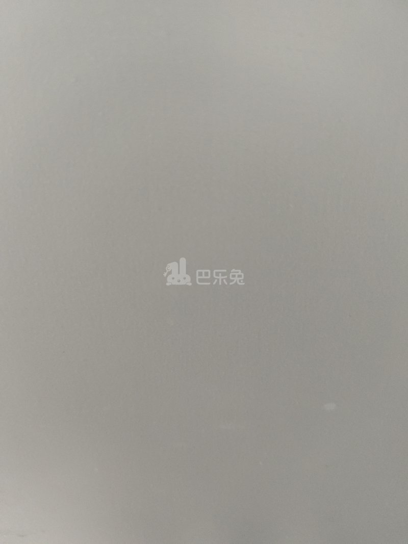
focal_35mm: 23
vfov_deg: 73.9
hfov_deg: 58.9
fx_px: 362
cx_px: 204
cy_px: 272
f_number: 1.6
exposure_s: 1/50
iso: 800
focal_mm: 6.55
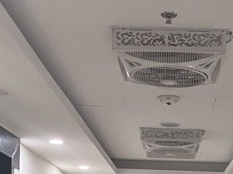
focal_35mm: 89
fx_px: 599
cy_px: 292
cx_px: 149
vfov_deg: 14.9
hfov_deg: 22.0
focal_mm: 5.1
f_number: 1.6
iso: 200
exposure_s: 1/50
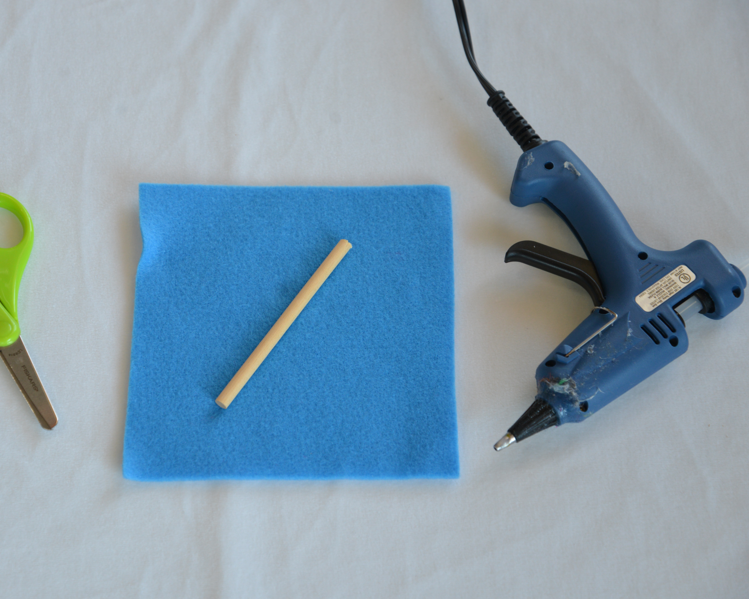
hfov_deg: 23.2
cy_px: 301
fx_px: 1818
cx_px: 299
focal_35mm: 82
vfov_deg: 18.7
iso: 800
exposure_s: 1/125
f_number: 5
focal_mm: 72
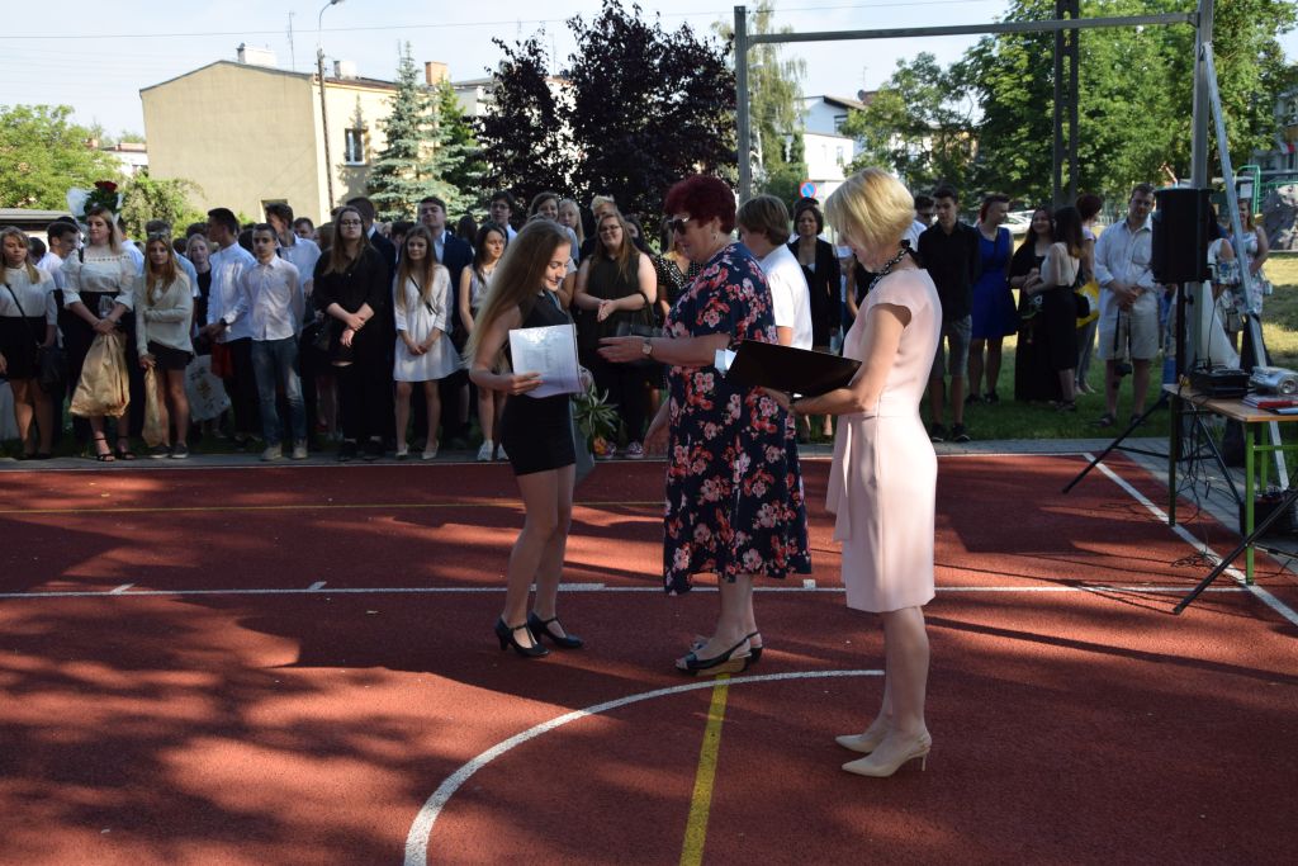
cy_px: 433
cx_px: 649
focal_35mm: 39
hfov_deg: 49.5
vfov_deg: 34.2
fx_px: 1406
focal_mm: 26
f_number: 5.6
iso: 100
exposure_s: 1/125
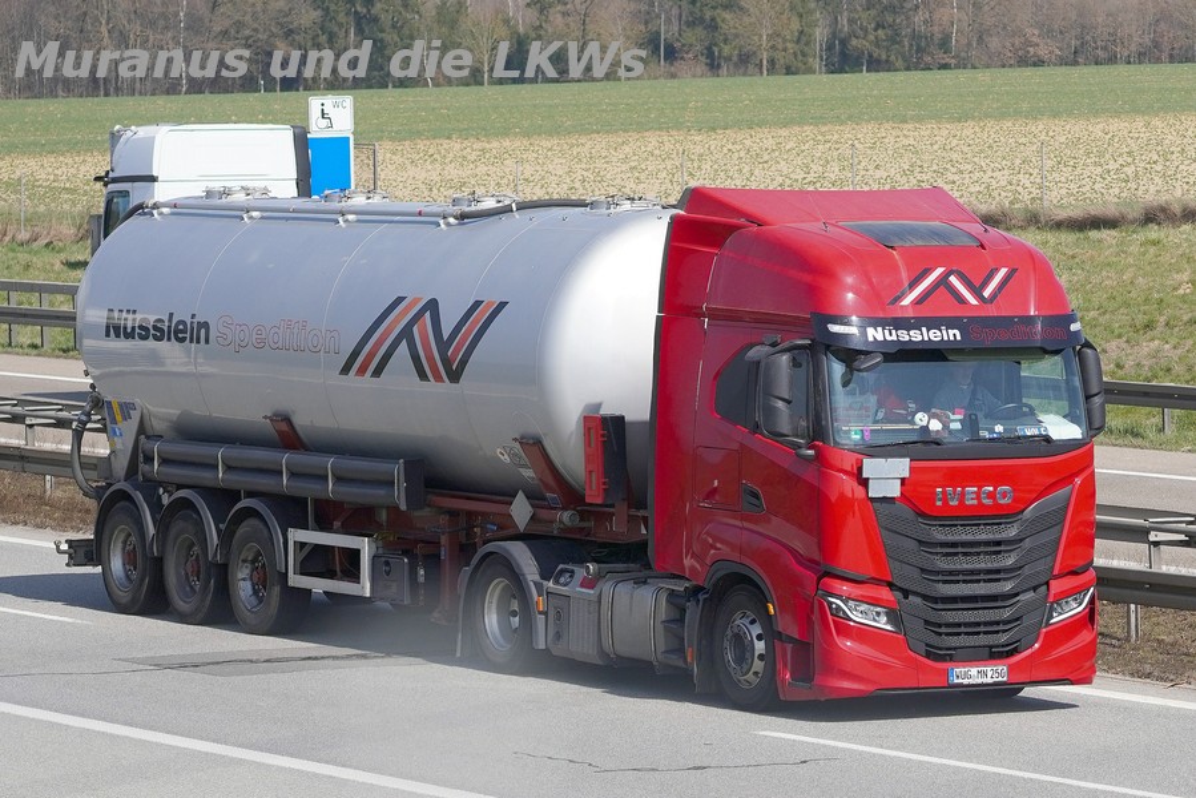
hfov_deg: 19.5
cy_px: 399
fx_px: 3489
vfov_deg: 13.1
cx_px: 598
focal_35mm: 105
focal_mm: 70
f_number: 4.5
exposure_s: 1/2500
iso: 250
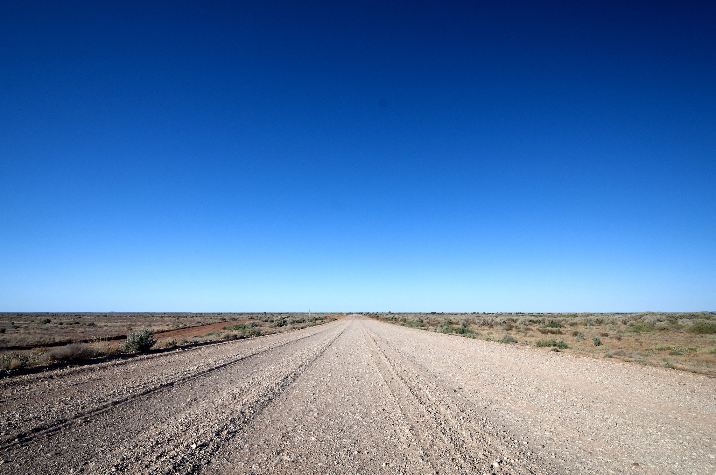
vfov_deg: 73.5
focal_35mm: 16
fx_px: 318
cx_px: 352
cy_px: 226
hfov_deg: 96.8
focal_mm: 10
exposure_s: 1/320
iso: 400
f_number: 9
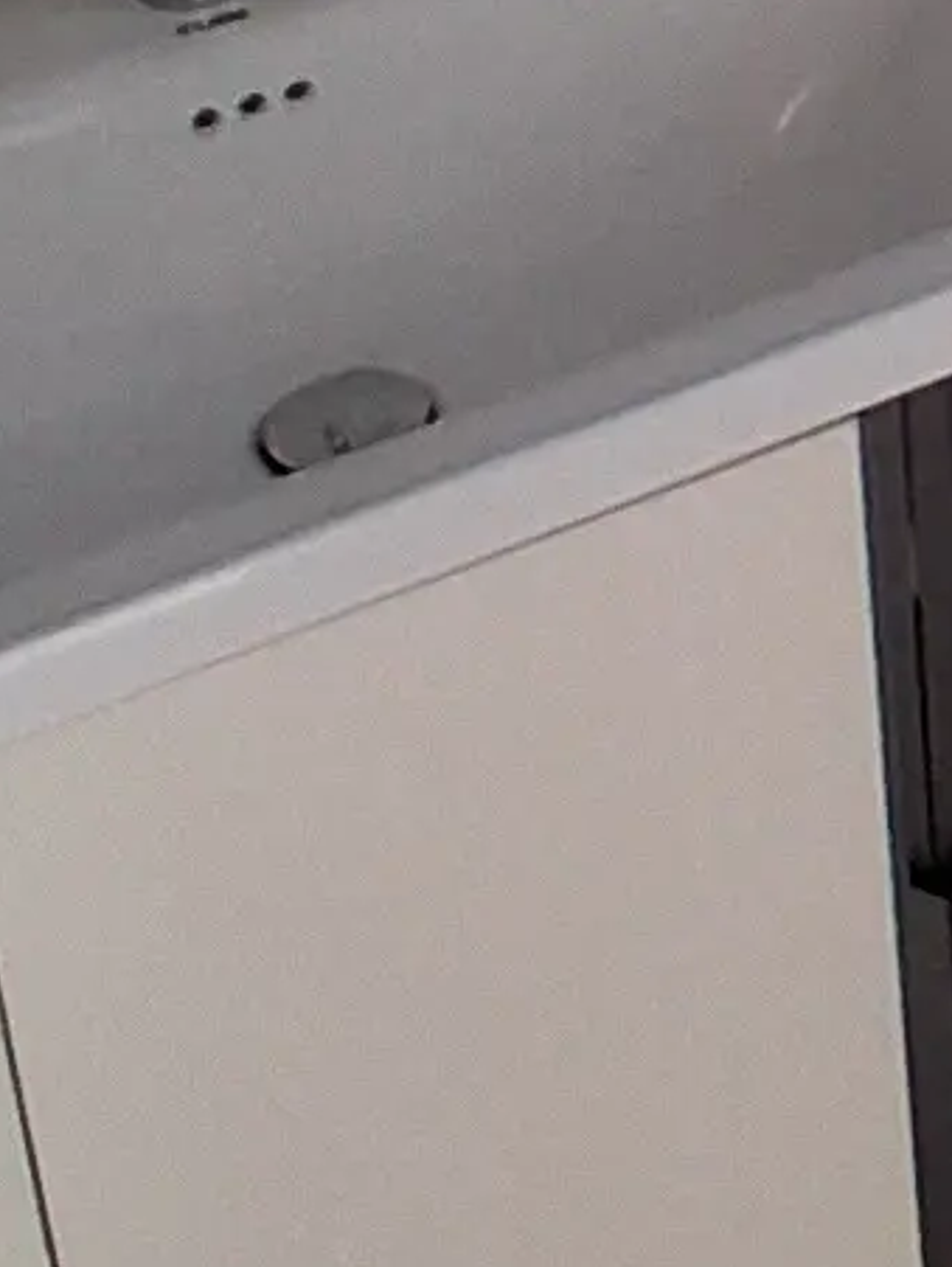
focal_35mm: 97
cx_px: 1721
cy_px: -621
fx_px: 3552
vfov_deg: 18.1
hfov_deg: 13.6
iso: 160
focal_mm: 1.4
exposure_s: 1/40
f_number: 2.2
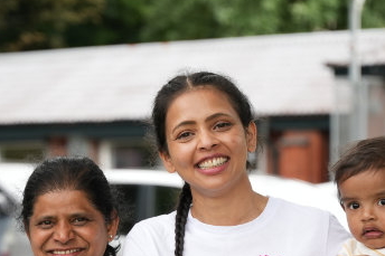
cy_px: 337
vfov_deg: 6.5
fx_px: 2223
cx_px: 6
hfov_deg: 9.8
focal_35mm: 208
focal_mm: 70
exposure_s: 1/640
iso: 250
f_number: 2.8
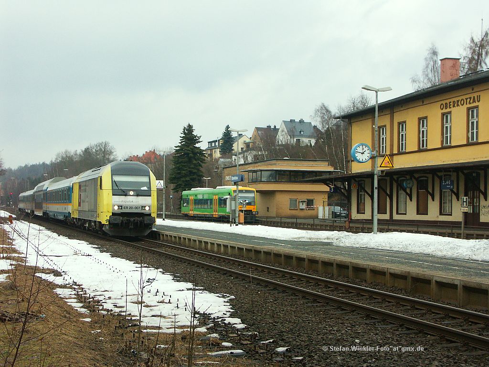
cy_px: 184
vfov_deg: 26.6
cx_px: 244
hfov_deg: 34.9
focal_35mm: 55
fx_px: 777
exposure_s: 1/250
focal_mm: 14.02
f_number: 4.5
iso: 200
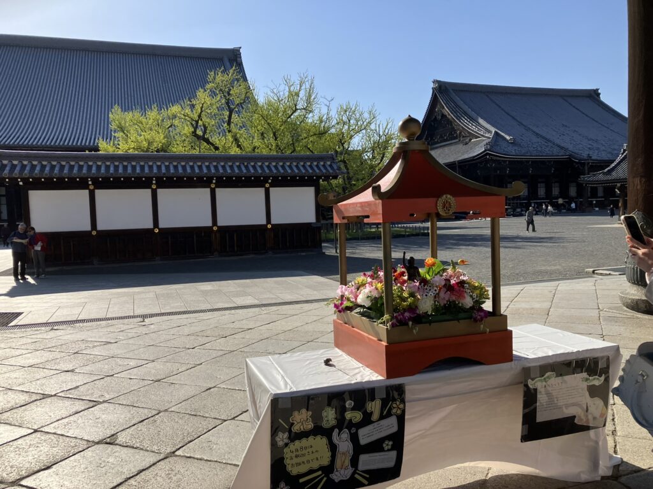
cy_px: 244
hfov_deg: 63.4
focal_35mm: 28
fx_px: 528
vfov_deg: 49.7
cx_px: 326
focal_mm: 3.99
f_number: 1.8
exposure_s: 1/2558
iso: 32
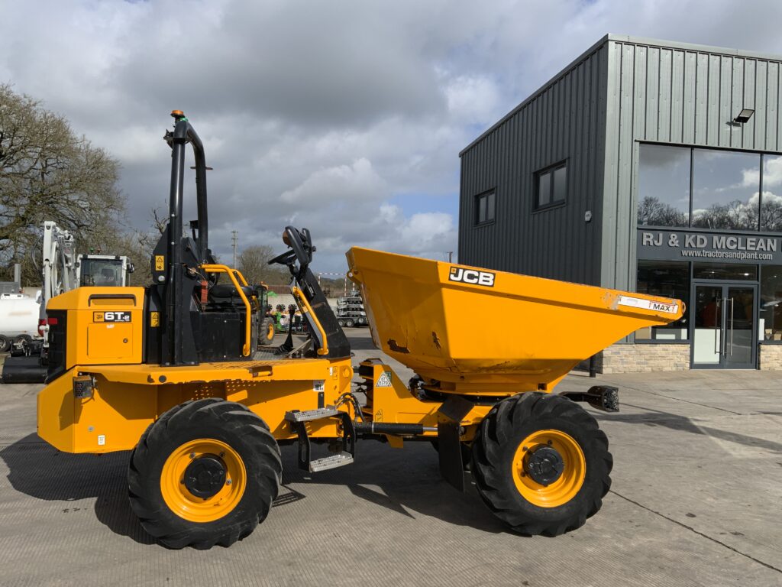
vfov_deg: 48.2
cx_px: 391
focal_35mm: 29
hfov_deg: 61.7
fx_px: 655
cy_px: 294
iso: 16
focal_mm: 3
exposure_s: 1/2667
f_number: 1.8
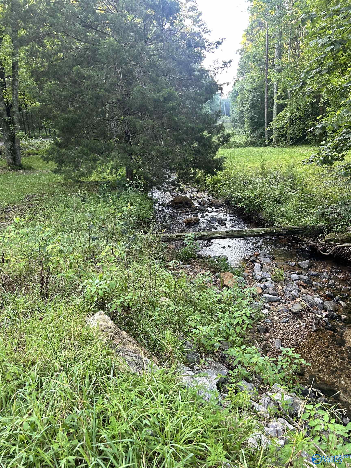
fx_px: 352
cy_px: 234
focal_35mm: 26
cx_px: 176
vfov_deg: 67.3
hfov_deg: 53.1
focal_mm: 5.7
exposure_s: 1/121
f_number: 1.5
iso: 100
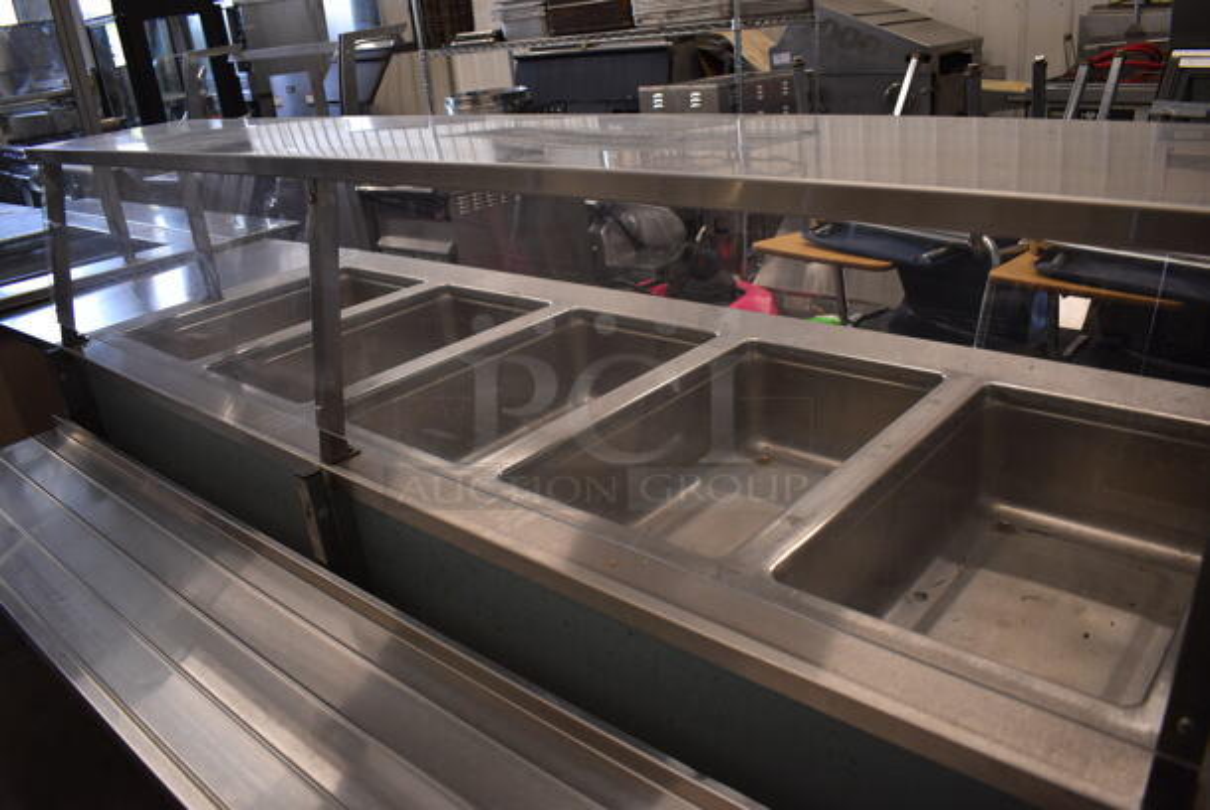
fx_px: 908
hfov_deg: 67.3
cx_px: 605
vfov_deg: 48.0
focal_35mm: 27
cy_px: 405
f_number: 3.5
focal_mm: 18
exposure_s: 1/160
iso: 800
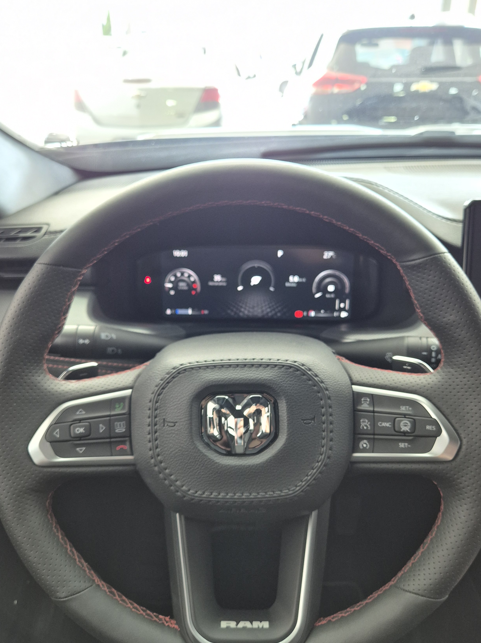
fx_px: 520
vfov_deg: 63.4
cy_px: 346
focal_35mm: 28
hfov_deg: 49.7
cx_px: 247
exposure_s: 1/60
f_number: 1.8
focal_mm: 5.4
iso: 500
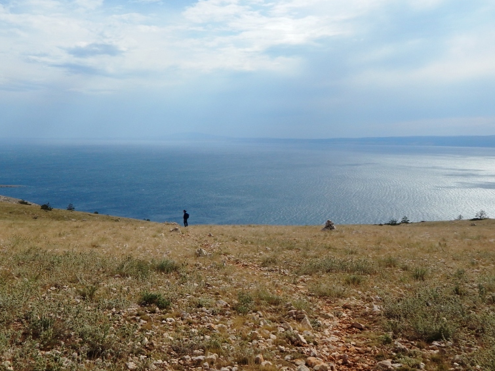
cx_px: 195
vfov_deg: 37.7
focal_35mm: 38
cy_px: 184
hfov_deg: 48.6
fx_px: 543
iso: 125
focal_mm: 5.1
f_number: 6.3
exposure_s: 1/800
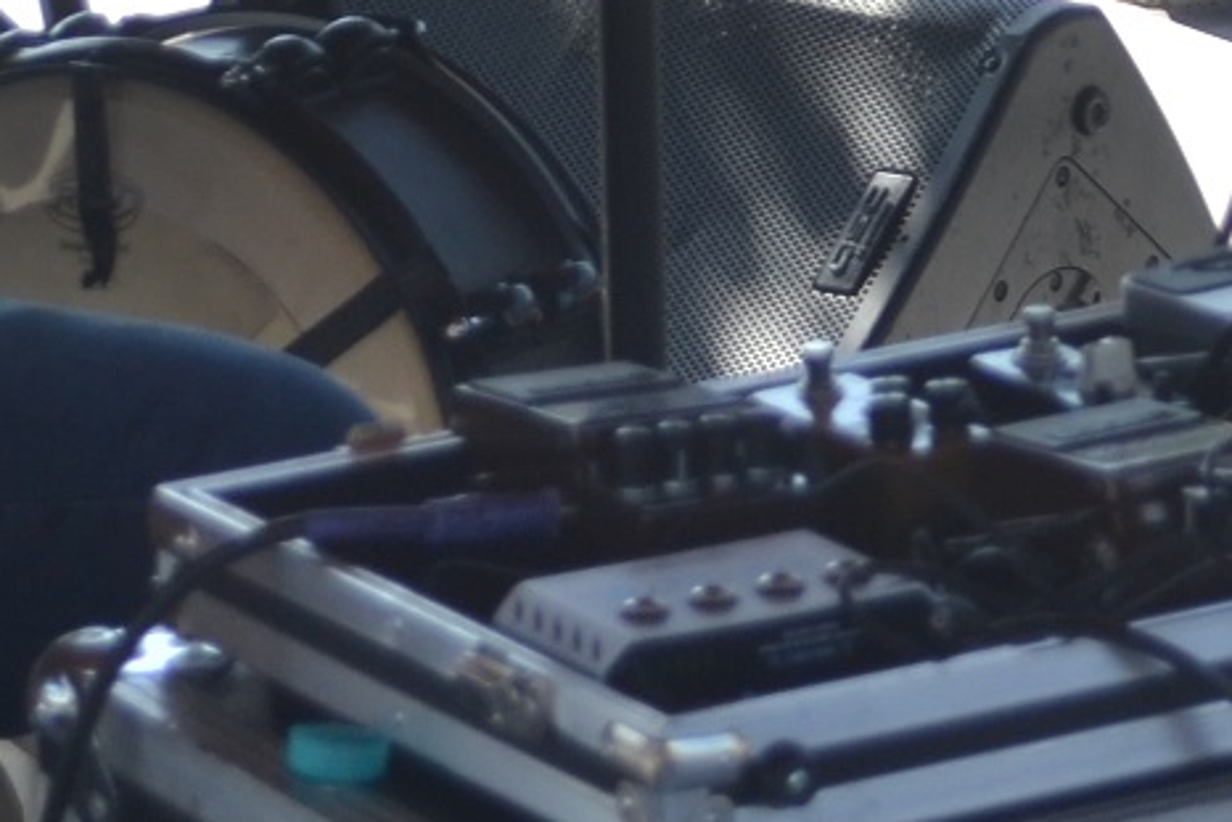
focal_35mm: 252
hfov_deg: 8.2
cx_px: 983
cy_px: -1179
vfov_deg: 5.3
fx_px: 8626
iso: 100
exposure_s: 1/160
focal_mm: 34
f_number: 5
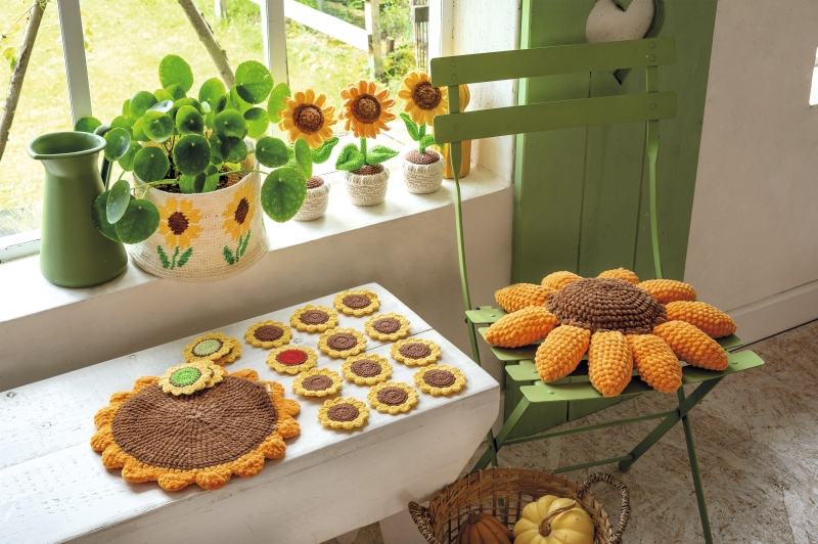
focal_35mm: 52
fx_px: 1181
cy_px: 272
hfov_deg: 38.2
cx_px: 409
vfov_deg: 25.9
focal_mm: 52
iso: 200
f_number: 11
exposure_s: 1/6
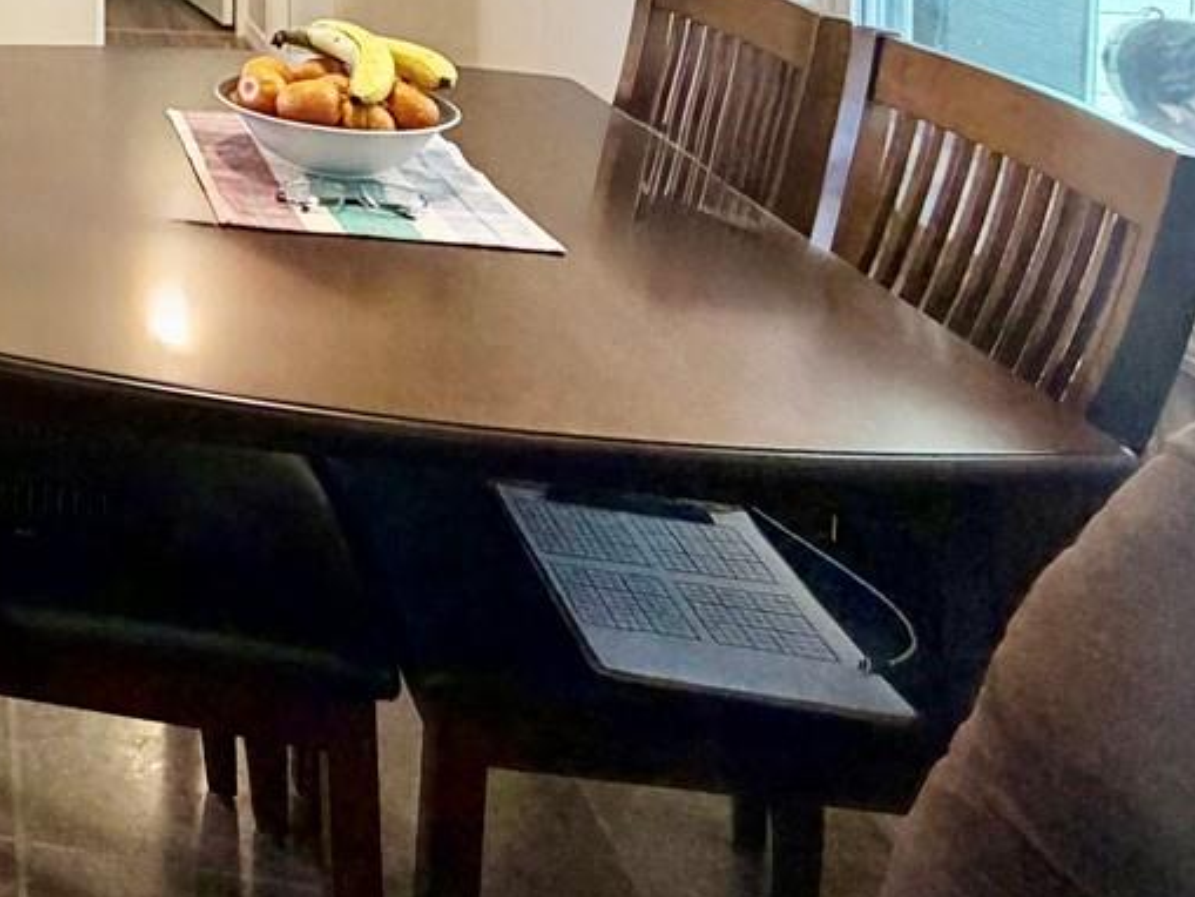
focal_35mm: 44
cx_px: -364
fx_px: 1519
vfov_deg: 27.4
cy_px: -275
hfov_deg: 32.3
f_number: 2.2
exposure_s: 1/60
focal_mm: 2.22
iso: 200
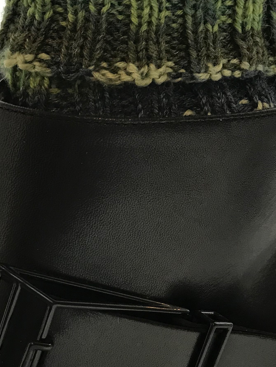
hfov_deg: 23.1
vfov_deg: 30.4
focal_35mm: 63
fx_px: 670
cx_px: 71
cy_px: 256
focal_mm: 3.99
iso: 40
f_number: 1.8
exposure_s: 1/17
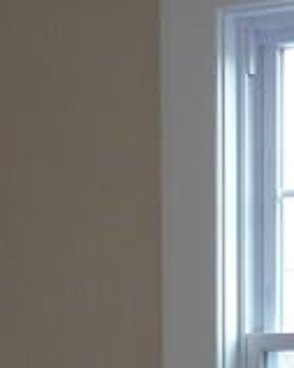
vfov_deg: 11.3
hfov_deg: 9.8
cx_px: 248
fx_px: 1709
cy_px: 685
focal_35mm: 157
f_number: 3.3
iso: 100
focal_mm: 4.1
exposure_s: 1/30
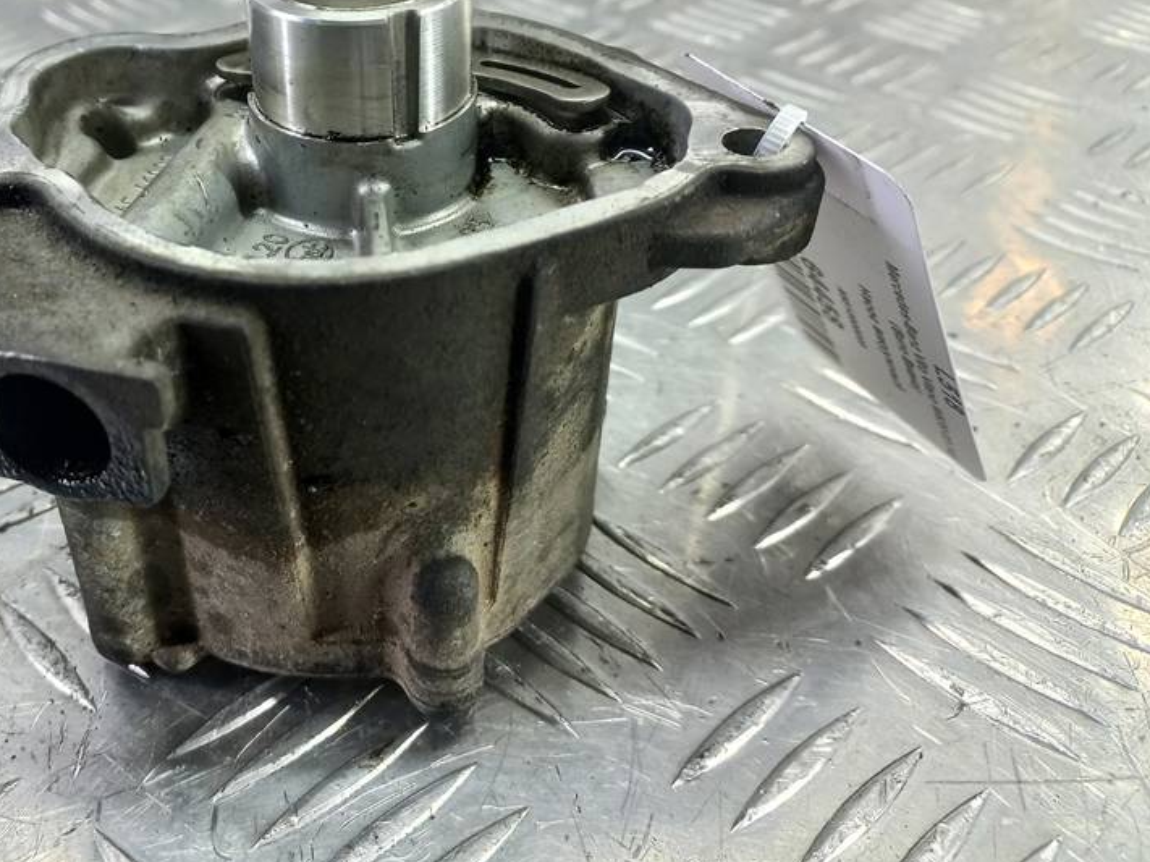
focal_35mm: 36
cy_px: 328
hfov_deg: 50.1
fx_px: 1196
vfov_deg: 39.4
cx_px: 353
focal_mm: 4.6
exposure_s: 1/50
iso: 125
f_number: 1.8
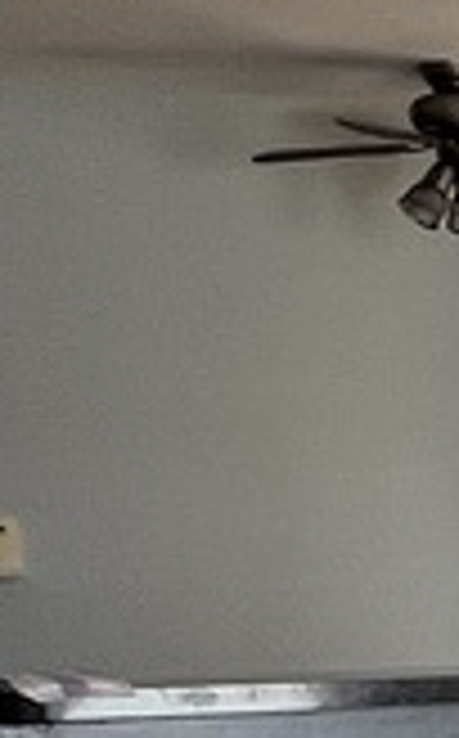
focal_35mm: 121
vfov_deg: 15.7
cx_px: 1516
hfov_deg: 8.4
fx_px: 2430
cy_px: 1138
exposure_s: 1/99
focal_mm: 1.57
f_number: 1.8
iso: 80
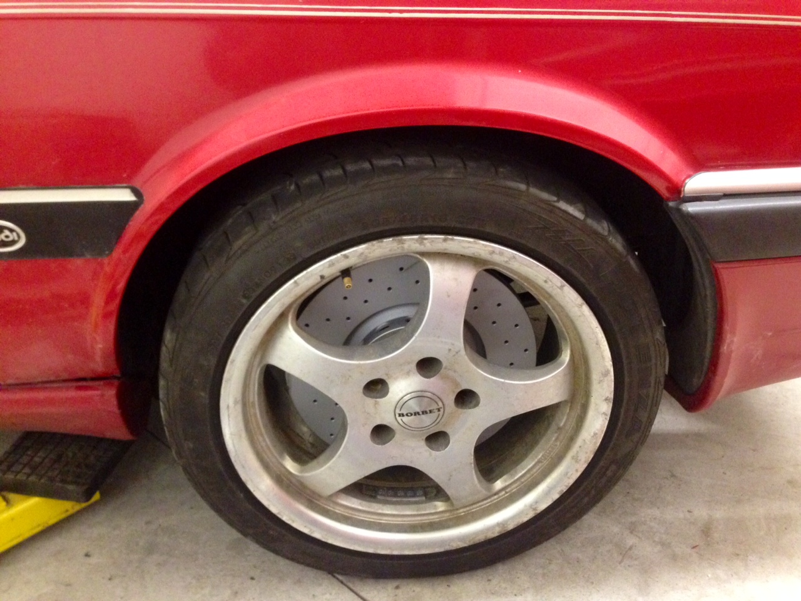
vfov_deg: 42.9
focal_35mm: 33
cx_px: 400
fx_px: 764
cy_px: 300
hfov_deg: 55.4
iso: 500
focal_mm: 4.12
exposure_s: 1/15
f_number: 2.4
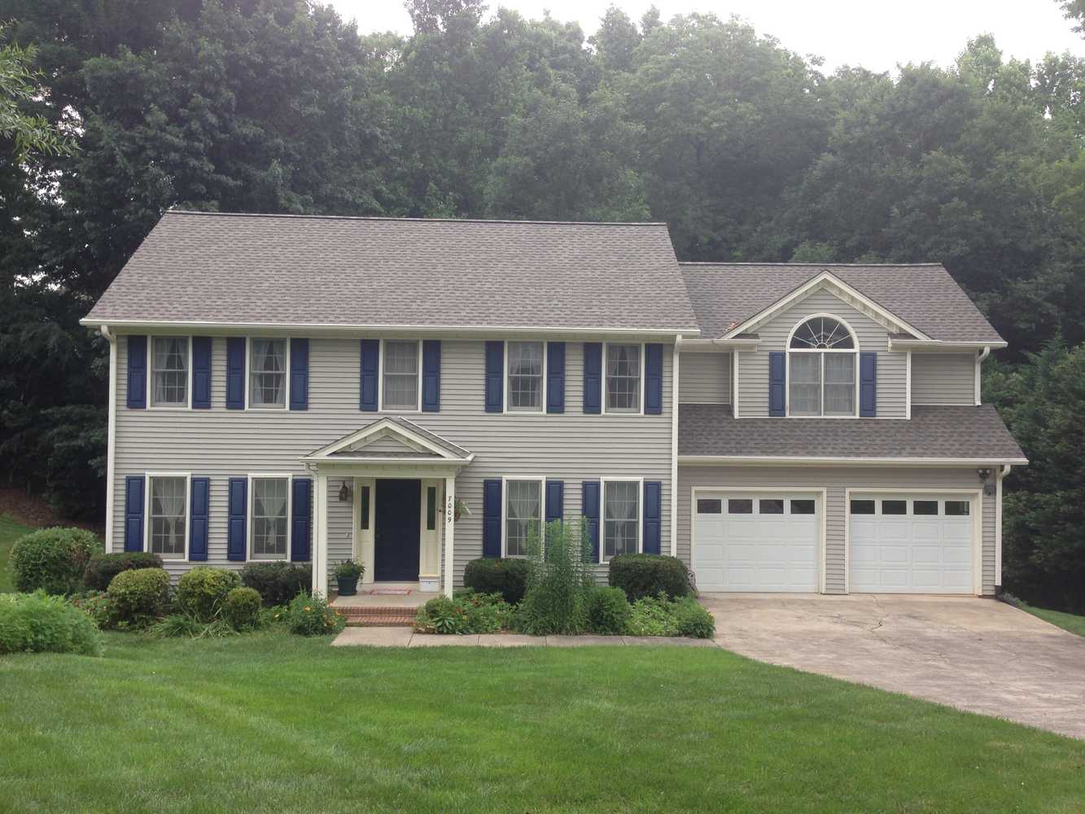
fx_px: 1034
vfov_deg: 43.0
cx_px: 542
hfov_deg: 55.3
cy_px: 407
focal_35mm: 33
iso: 50
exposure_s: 1/236
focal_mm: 4.13
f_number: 2.4
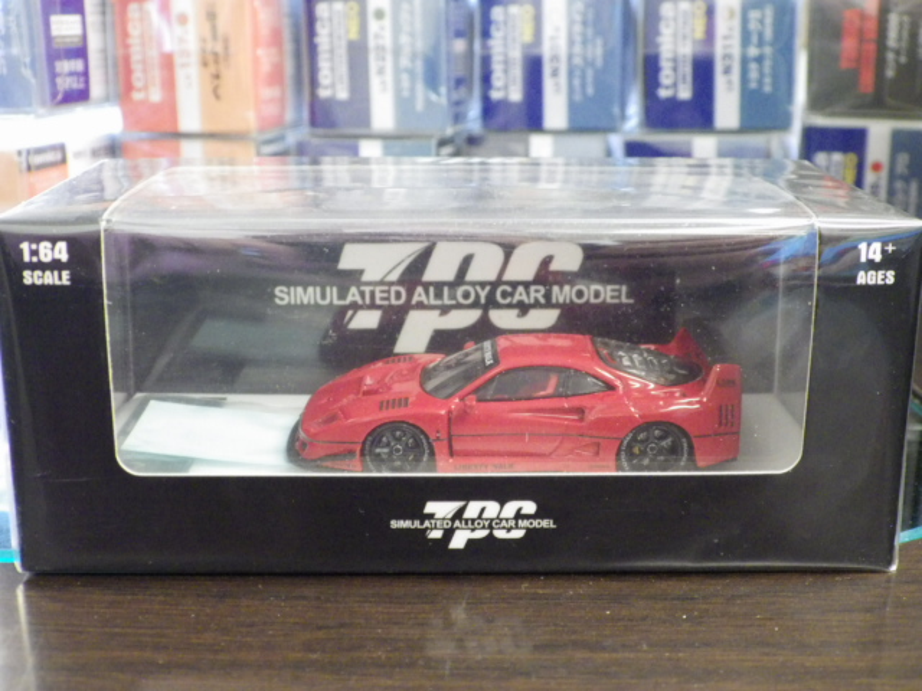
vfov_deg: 29.1
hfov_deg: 38.2
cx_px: 461
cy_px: 346
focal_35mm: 50
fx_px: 1332
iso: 1250
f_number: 3.8
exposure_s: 1/25
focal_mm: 9
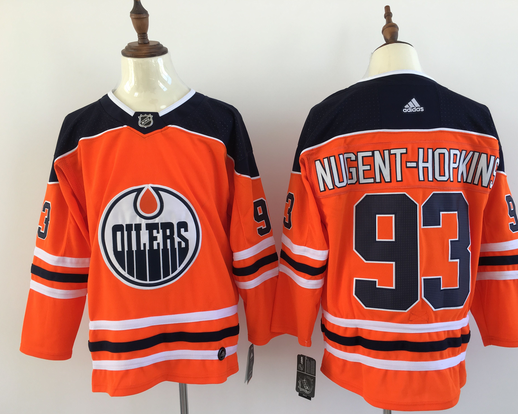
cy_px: 210
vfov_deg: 47.1
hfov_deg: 57.1
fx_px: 475
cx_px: 273
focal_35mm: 31
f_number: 2.2
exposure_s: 1/100
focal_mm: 4.15
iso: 25
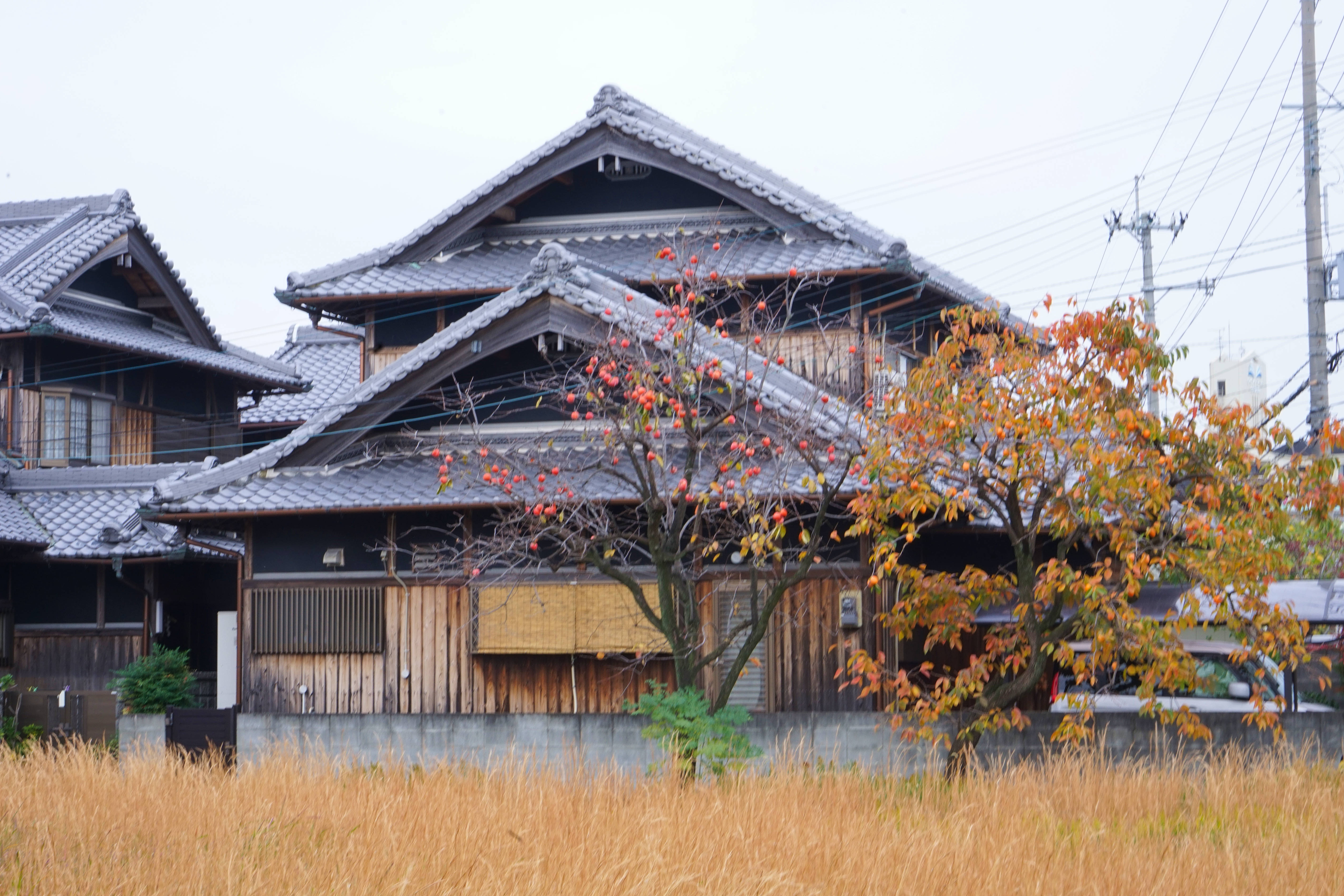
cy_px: 430
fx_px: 2762
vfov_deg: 18.4
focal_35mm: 74
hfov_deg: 27.3
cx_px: 709
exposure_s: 1/15
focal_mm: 70
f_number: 22
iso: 320
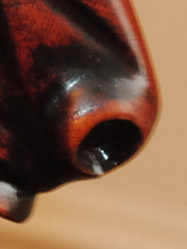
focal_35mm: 305
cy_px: -50
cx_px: -190
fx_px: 2195
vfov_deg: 6.5
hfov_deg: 4.8
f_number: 4.8
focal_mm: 32
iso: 800
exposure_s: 1/10
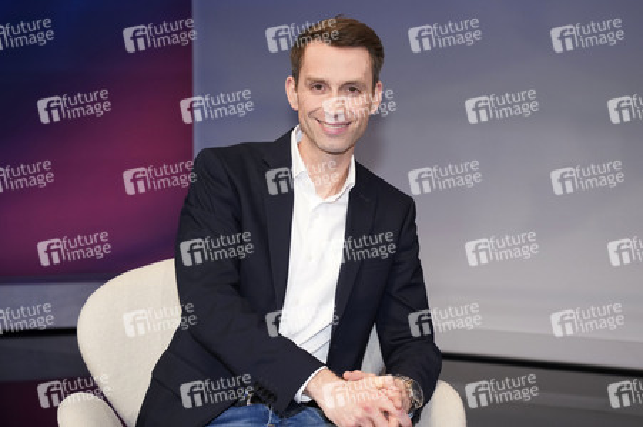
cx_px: 322
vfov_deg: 22.6
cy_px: 214
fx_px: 1071
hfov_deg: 33.4
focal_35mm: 60
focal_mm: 60
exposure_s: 1/160
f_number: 5
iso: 2000
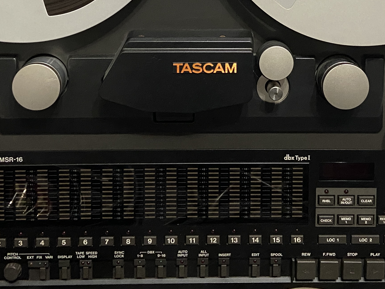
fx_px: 678
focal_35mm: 61
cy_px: -22
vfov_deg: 22.8
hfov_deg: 31.6
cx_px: 225
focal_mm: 4.25
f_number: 1.8
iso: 500
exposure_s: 1/50
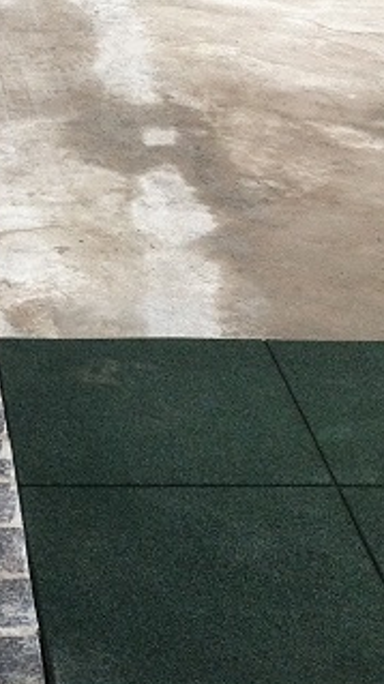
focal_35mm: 93
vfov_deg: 22.9
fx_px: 1687
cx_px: -57
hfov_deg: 12.7
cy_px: 307
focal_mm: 3.85
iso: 80
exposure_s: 1/363
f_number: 2.8
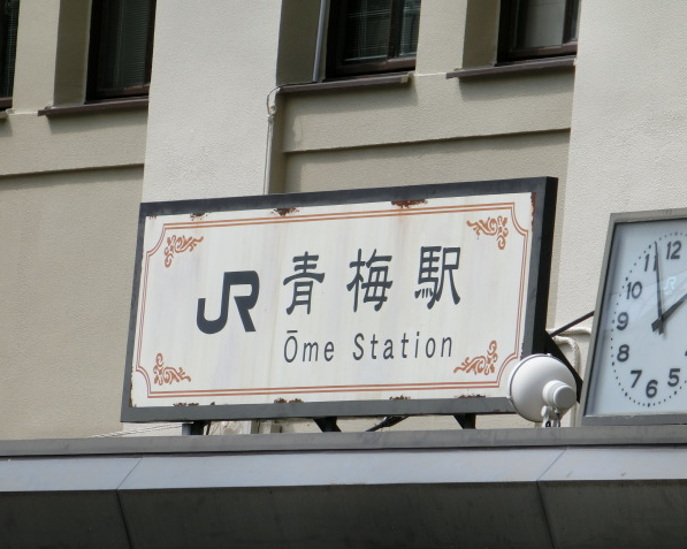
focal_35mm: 471
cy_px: 275
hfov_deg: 4.1
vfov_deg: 3.3
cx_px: 337
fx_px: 9572
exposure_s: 1/400
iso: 80
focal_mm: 81
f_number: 5.9
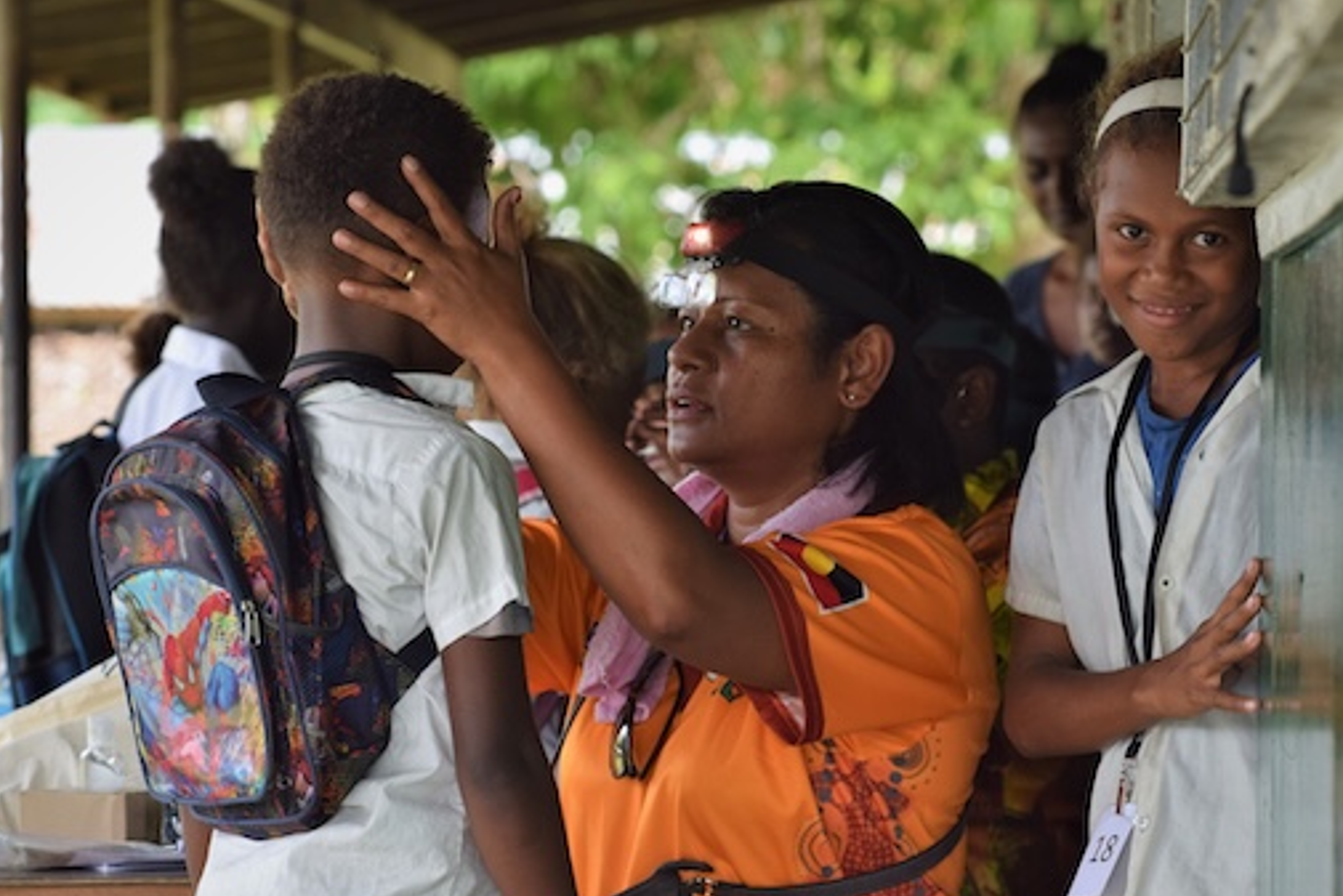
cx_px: 739
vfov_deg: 5.4
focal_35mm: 253
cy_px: 553
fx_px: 9426
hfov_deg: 8.1
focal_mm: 135
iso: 400
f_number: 8
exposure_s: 1/250
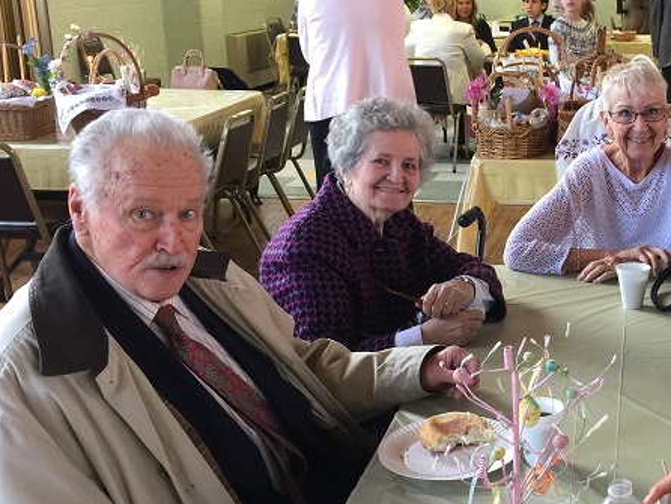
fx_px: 1028
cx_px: 603
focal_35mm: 53
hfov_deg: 34.2
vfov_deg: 27.5
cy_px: 269
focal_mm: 4.15
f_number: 2.2
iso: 32
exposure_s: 1/15
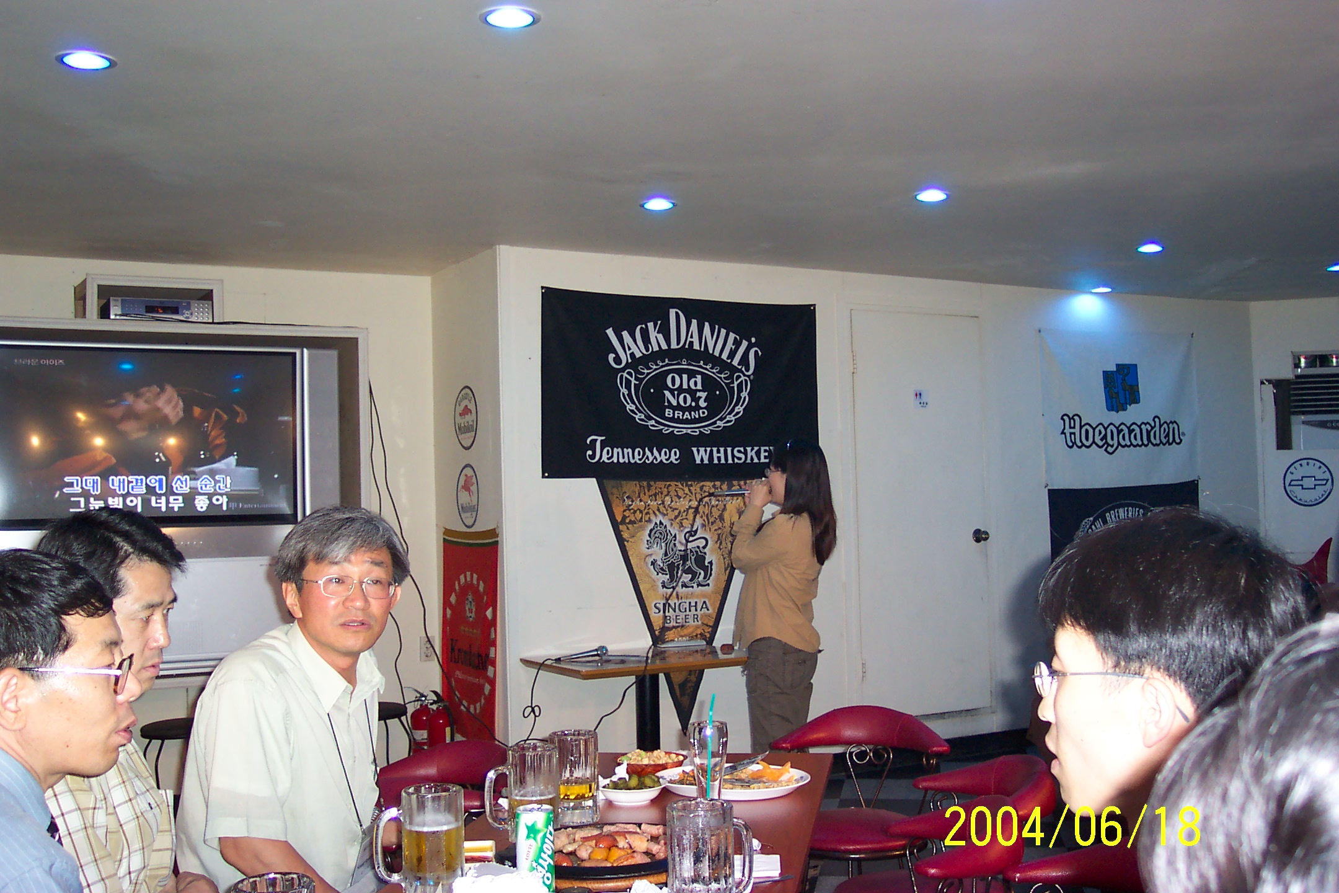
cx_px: 670
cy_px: 446
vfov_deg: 35.1
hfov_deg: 50.7
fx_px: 1413
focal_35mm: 38
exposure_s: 1/30
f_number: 2.8
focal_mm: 8
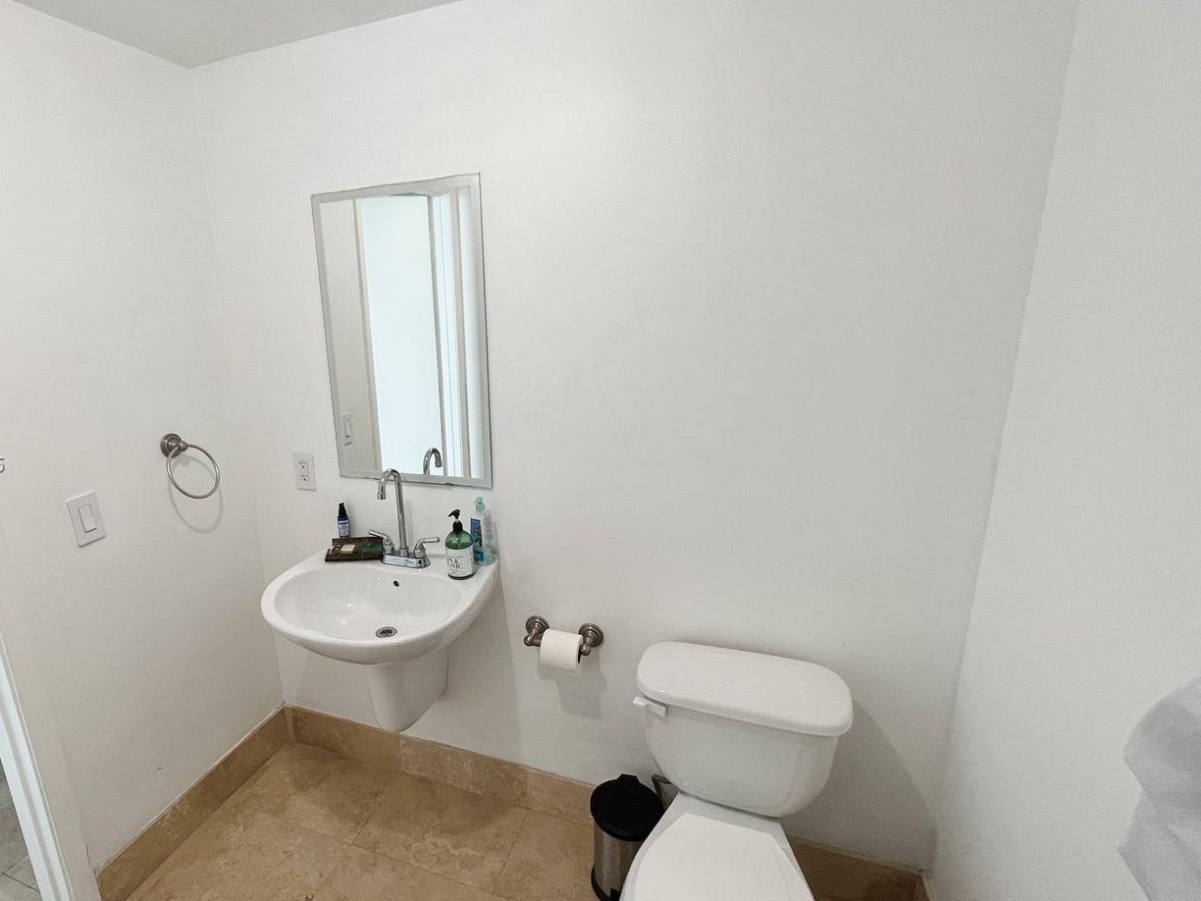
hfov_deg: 89.8
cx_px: 475
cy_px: 466
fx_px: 590
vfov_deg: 74.7
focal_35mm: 17
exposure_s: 1/120
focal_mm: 1.57
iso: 125
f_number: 1.8
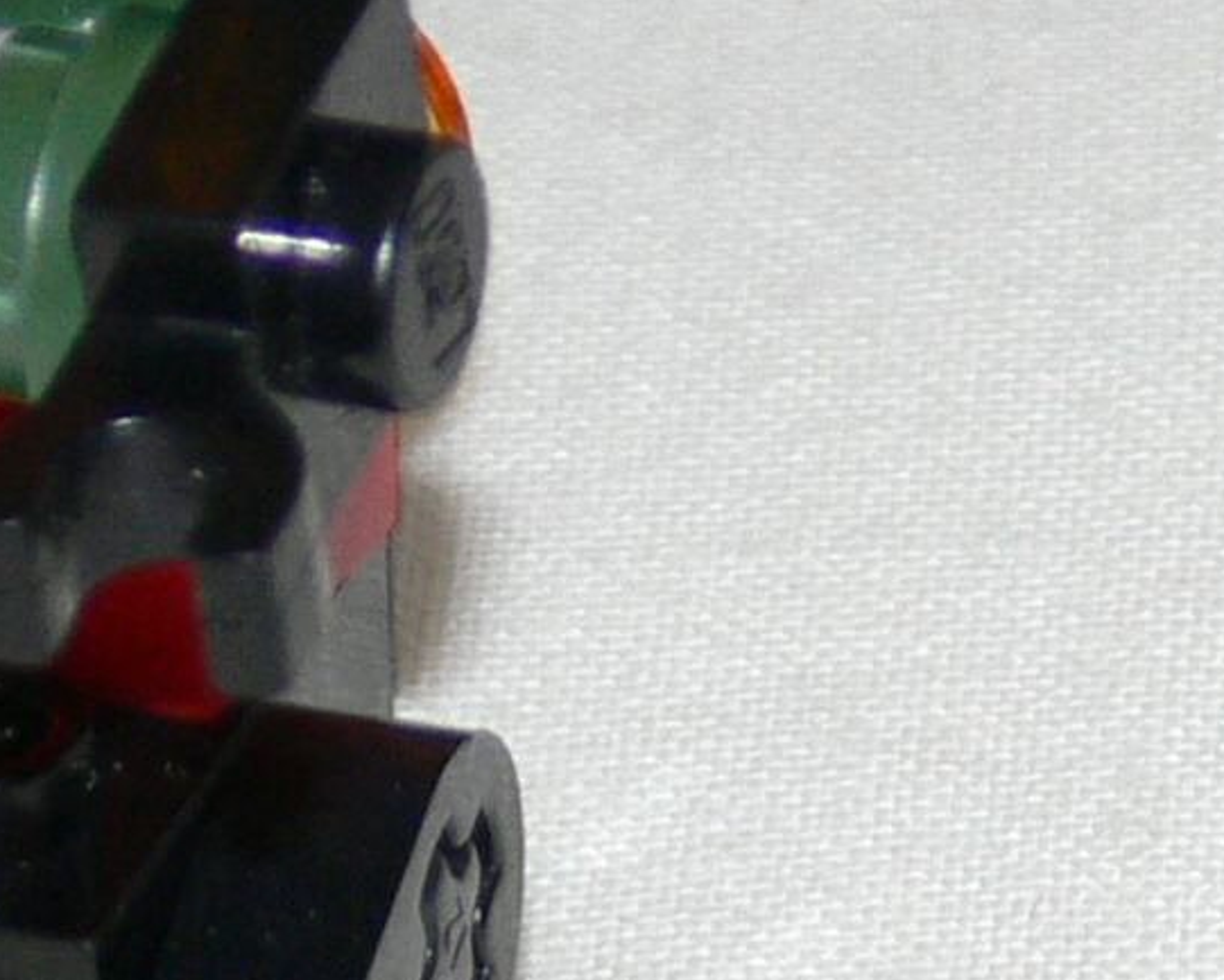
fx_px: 23551
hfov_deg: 3.0
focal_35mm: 650
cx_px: -14
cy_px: 815
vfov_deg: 2.4
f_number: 3.6
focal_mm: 23.4
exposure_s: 1/30
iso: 100
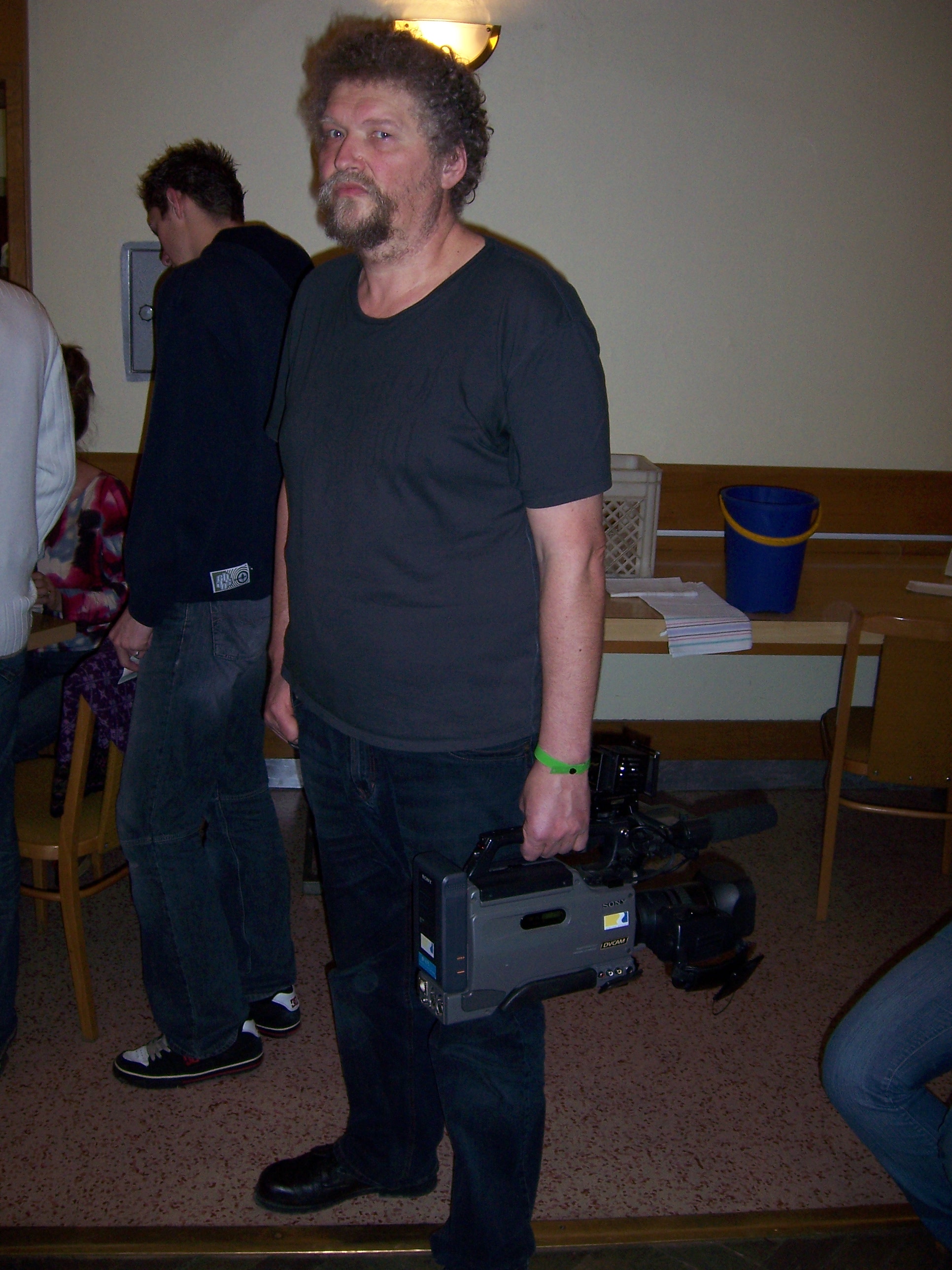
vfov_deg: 51.4
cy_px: 635
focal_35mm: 36
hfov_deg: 39.7
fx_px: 1320
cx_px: 476
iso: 125
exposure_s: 1/60
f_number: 2.8
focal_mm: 6.2
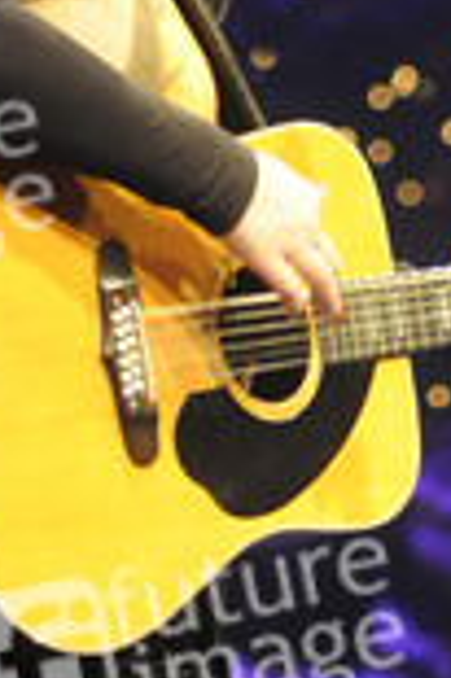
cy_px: -13
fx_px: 10188
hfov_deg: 2.5
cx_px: 307
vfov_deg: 3.8
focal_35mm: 541
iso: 2000
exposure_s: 1/80
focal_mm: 210
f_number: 5.6
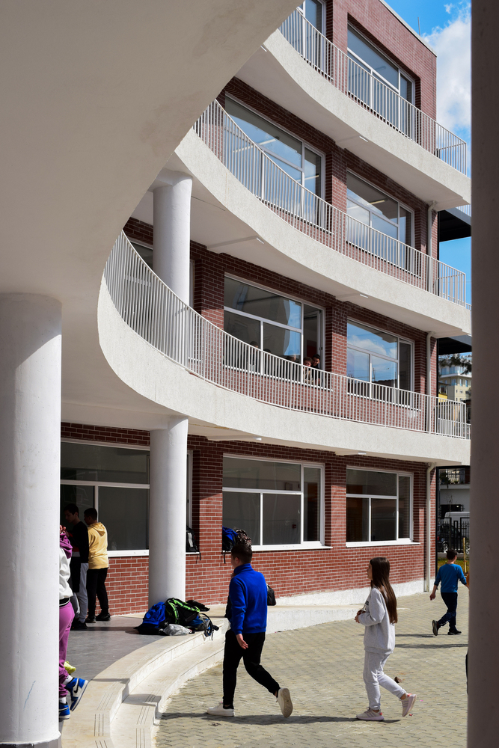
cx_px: 250
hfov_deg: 29.9
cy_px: 374
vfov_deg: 43.6
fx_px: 935
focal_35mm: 45
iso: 280
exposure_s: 1/500
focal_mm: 30
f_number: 11
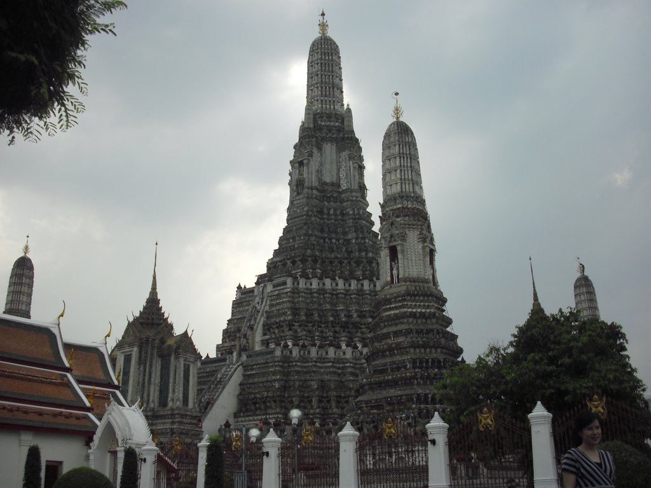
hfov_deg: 49.0
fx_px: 715
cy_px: 244
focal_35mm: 38
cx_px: 326
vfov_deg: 37.7
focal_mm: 6.2
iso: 100
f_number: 8
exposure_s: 1/200
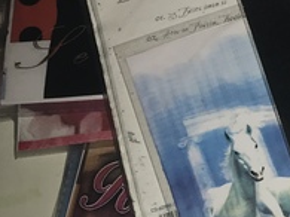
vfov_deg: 12.8
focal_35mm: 115
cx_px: 562
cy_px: 172
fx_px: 963
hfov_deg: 14.5
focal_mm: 3.99
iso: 20
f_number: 1.8
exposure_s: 1/85
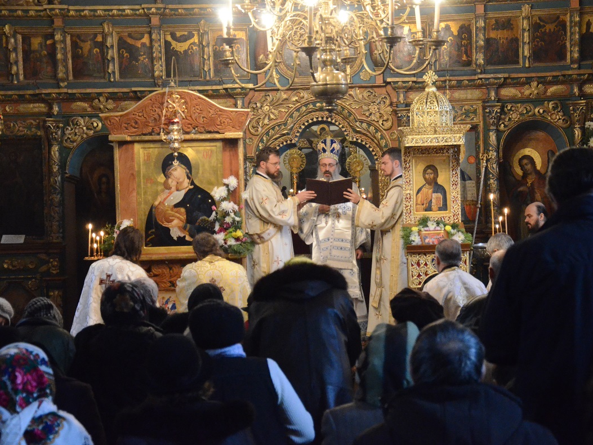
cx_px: 324
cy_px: 222
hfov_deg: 23.8
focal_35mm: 82
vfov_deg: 18.0
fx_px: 1405
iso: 6400
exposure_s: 1/60
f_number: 5
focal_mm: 50
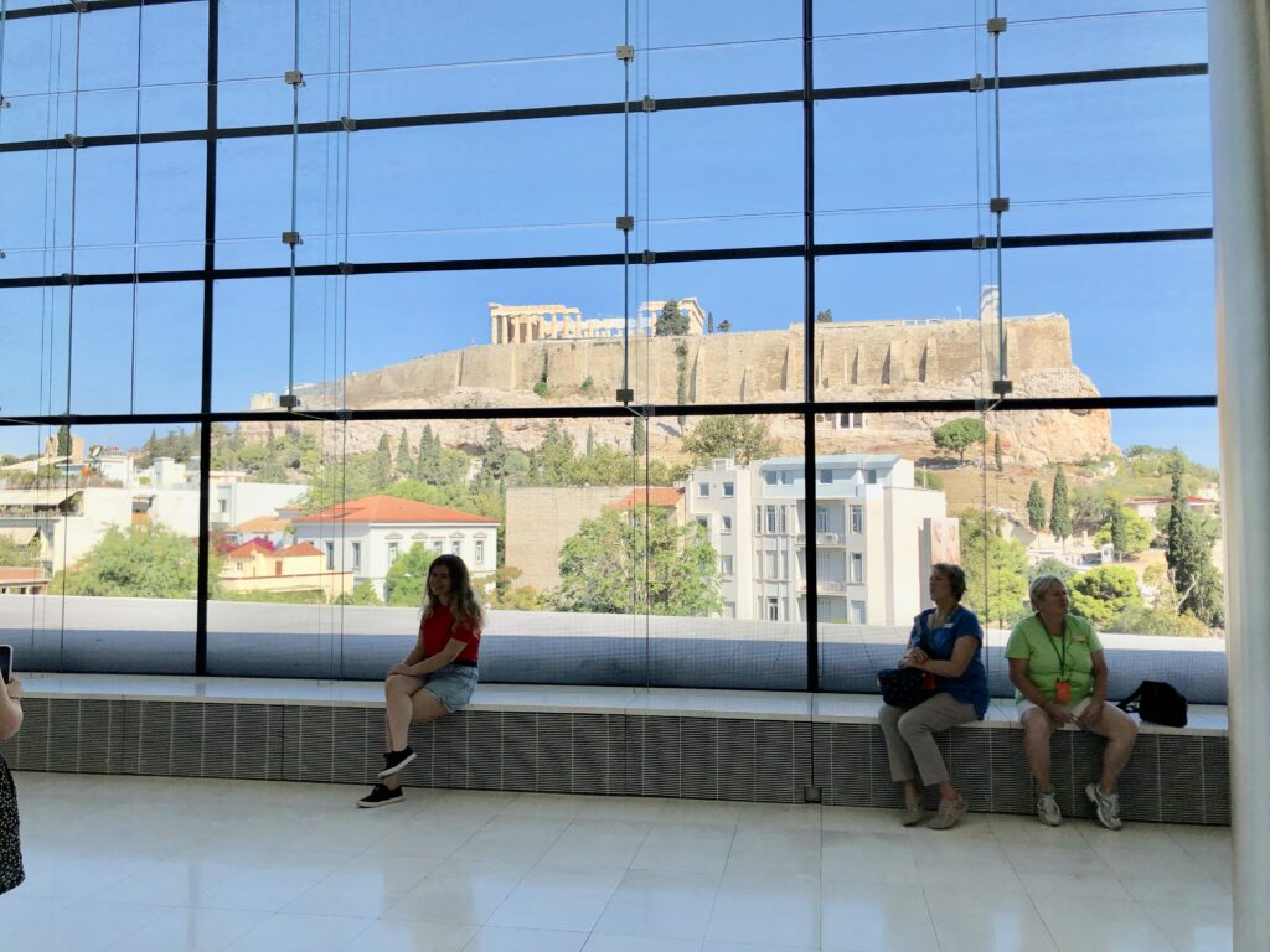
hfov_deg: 63.4
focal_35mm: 28
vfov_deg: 49.7
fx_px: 1027
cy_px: 476
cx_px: 635
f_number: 1.8
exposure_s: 1/1312
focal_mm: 4
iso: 20
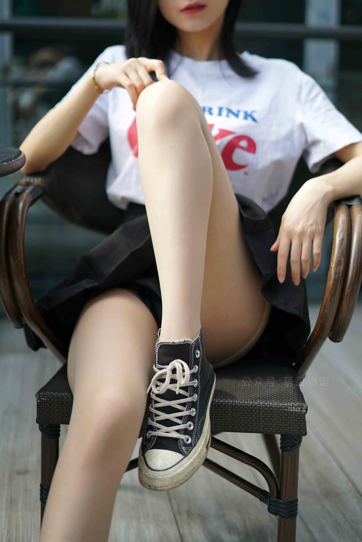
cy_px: 271
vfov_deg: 39.6
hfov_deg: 27.0
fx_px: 753
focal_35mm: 50
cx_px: 181
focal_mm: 50
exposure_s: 1/2500
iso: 200
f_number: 1.8
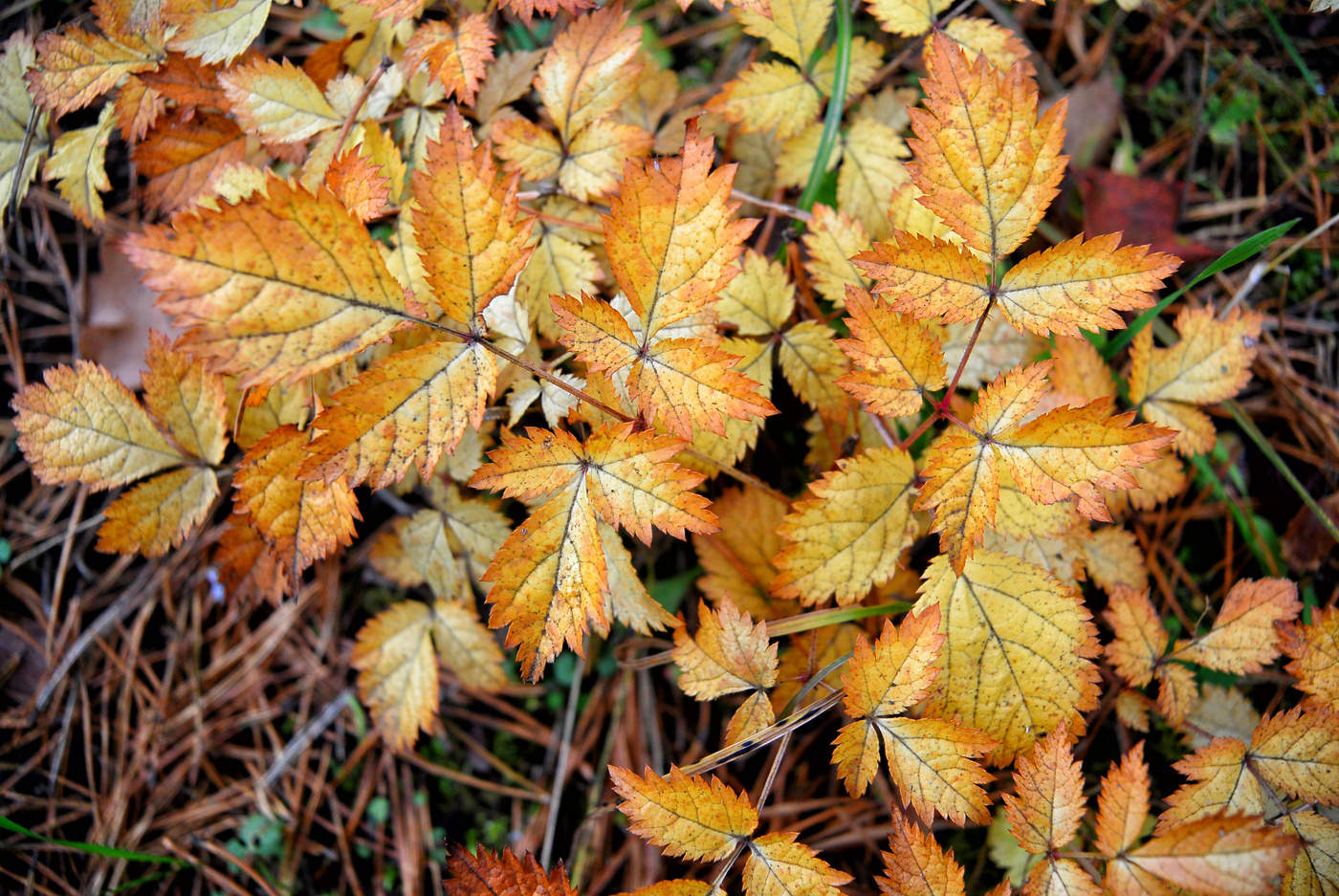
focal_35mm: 29
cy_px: 448
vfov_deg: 45.1
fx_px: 1080
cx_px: 670
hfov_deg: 63.6
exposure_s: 1/125
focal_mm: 11
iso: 200
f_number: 3.5
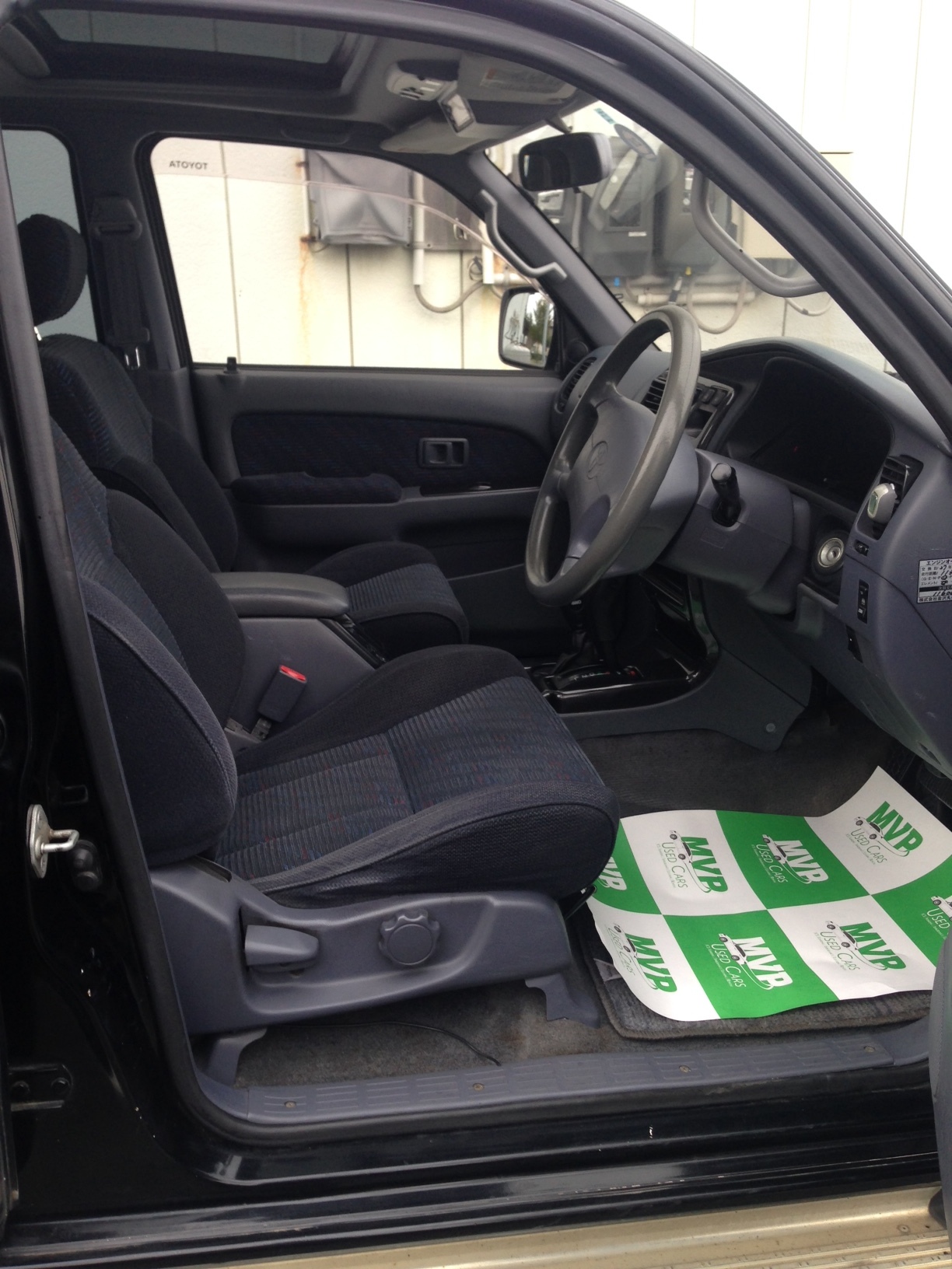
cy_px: 634
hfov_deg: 42.9
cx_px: 476
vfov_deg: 55.4
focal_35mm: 33
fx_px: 1210
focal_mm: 4.12
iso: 50
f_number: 2.4
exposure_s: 1/24
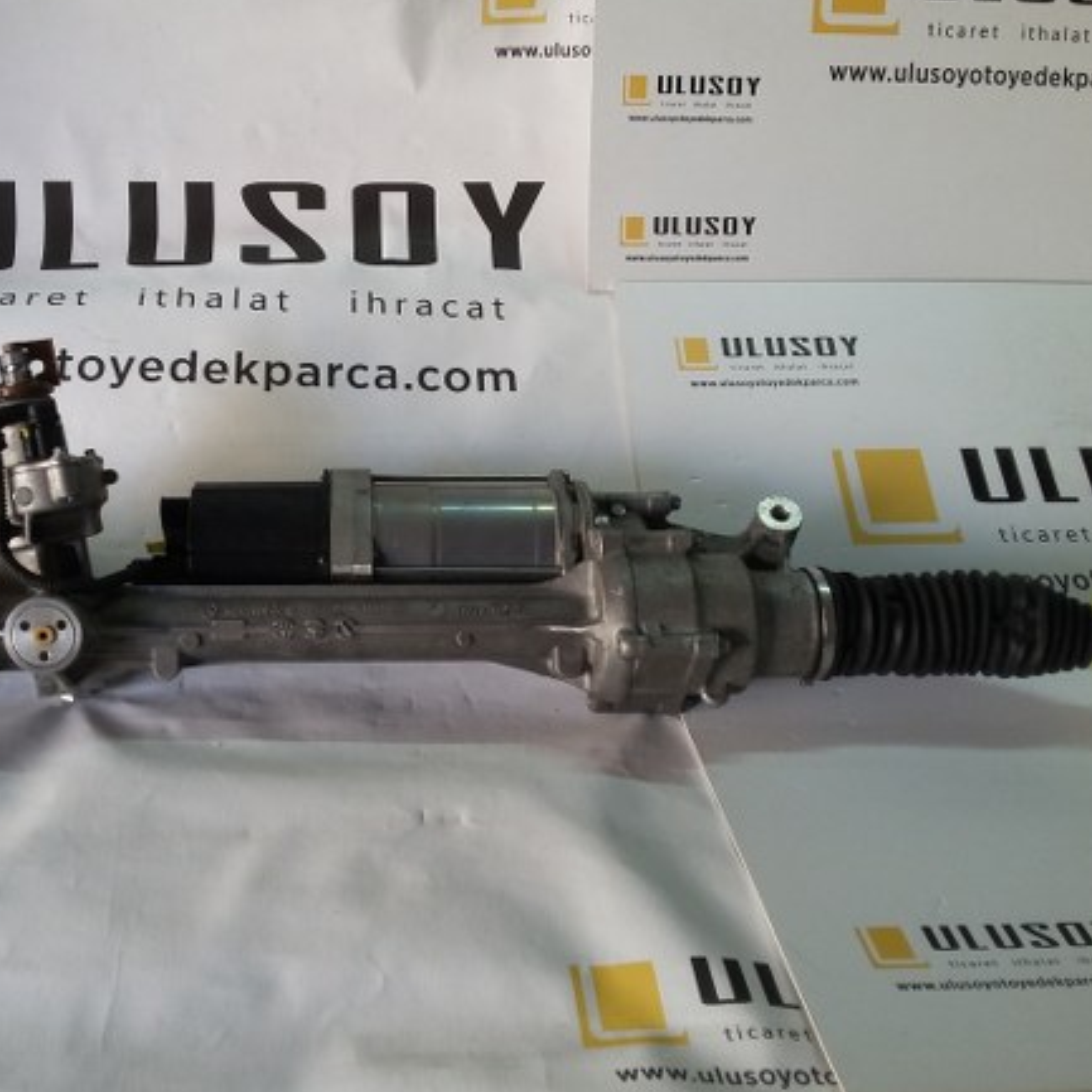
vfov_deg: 43.9
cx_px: 393
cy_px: 550
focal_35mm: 38
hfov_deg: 43.4
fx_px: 1356
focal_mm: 3.3
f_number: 2.2
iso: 80
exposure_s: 1/33
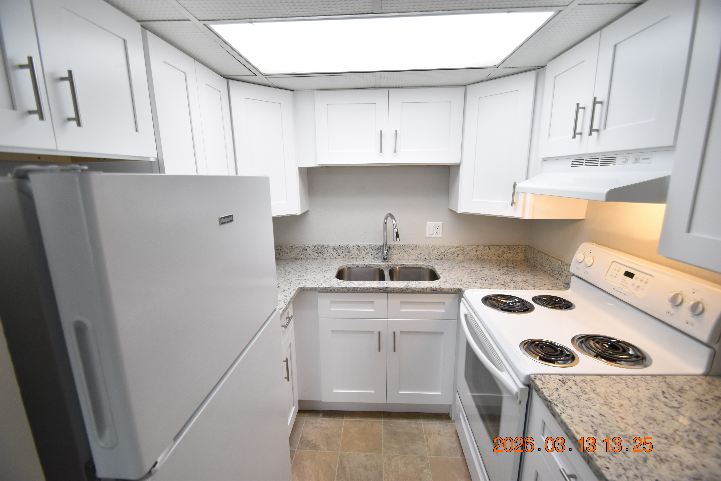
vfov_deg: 77.3
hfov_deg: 100.4
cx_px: 360
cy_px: 240
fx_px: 300
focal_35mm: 15
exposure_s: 1/90
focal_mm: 10
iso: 800
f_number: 3.5
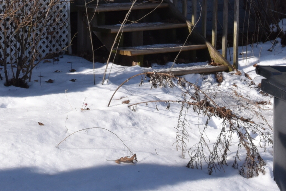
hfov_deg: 20.2
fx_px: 803
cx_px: 102
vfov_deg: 12.7
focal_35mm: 101
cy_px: -121
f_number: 25
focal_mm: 29
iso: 800
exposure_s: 1/200
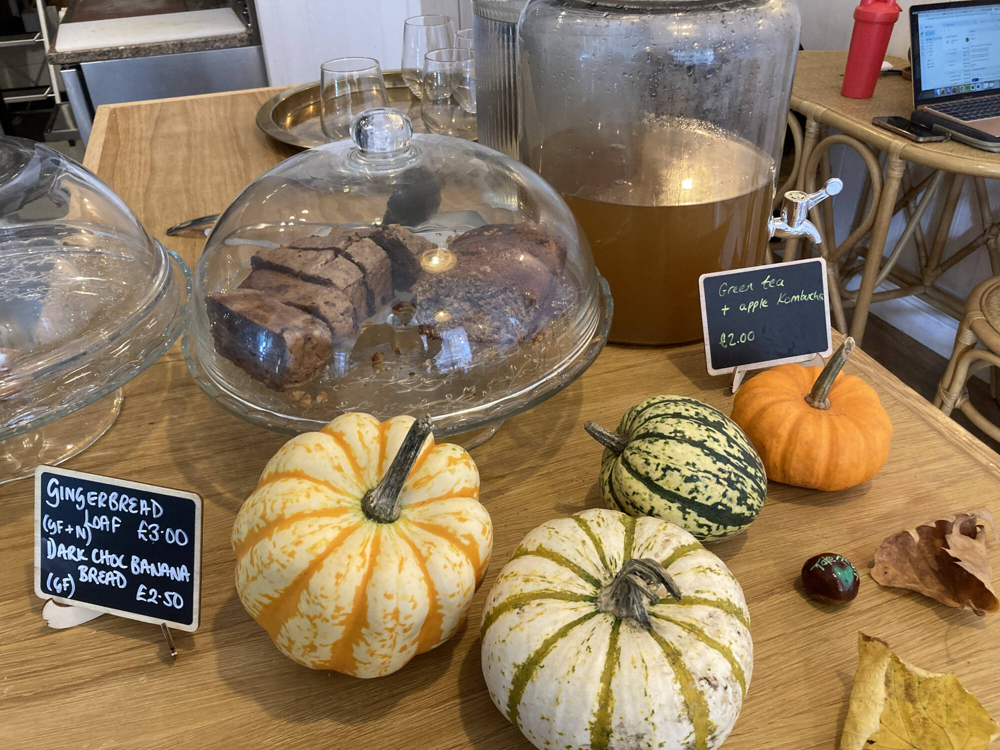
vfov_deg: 49.7
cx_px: 500
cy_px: 375
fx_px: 809
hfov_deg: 63.4
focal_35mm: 28
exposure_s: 1/50
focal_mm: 3.99
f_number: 1.8
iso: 160
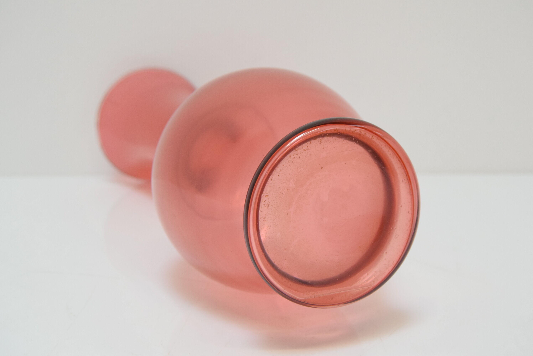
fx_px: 778
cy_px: 178
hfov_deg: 37.8
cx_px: 266
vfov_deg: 25.8
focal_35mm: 52
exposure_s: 1/200
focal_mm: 35
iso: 1600
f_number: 7.1
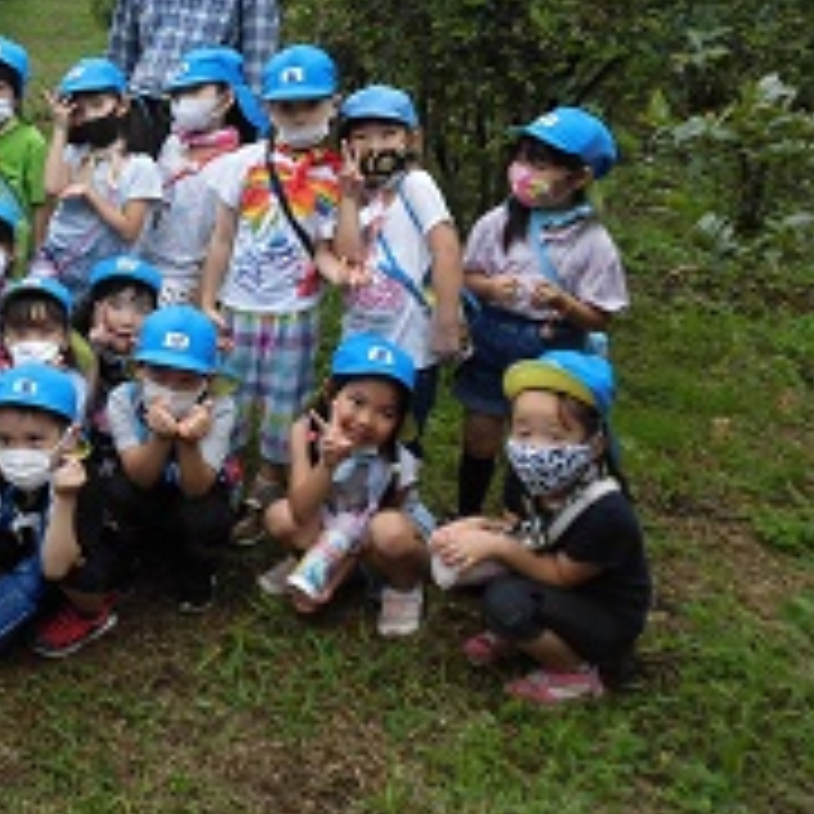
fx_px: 1091
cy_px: 247
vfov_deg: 40.2
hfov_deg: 37.6
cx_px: 49
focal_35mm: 41
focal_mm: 4.3
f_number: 3.1
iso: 100
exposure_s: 1/125
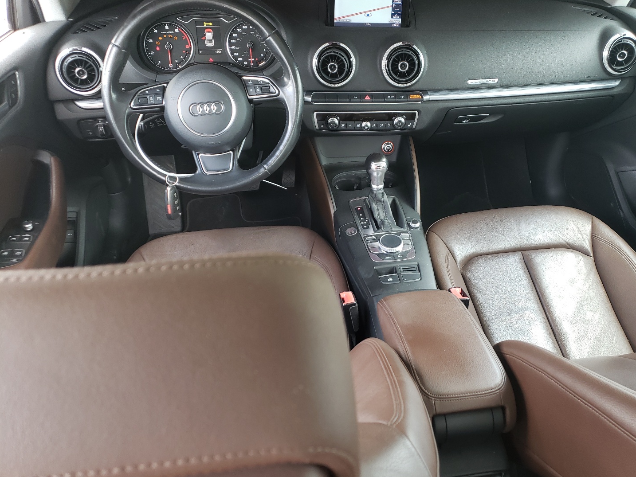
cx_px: 352
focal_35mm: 29
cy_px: 251
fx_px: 533
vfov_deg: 48.2
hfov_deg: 61.5
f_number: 1.5
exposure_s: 1/50
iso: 63
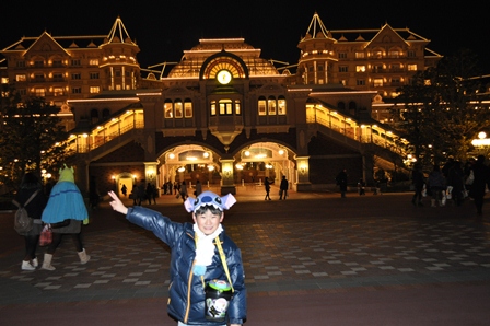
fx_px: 449
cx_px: 245
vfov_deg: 39.9
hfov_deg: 57.3
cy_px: 163
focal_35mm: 33
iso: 800
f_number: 4
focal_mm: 22
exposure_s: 1/8
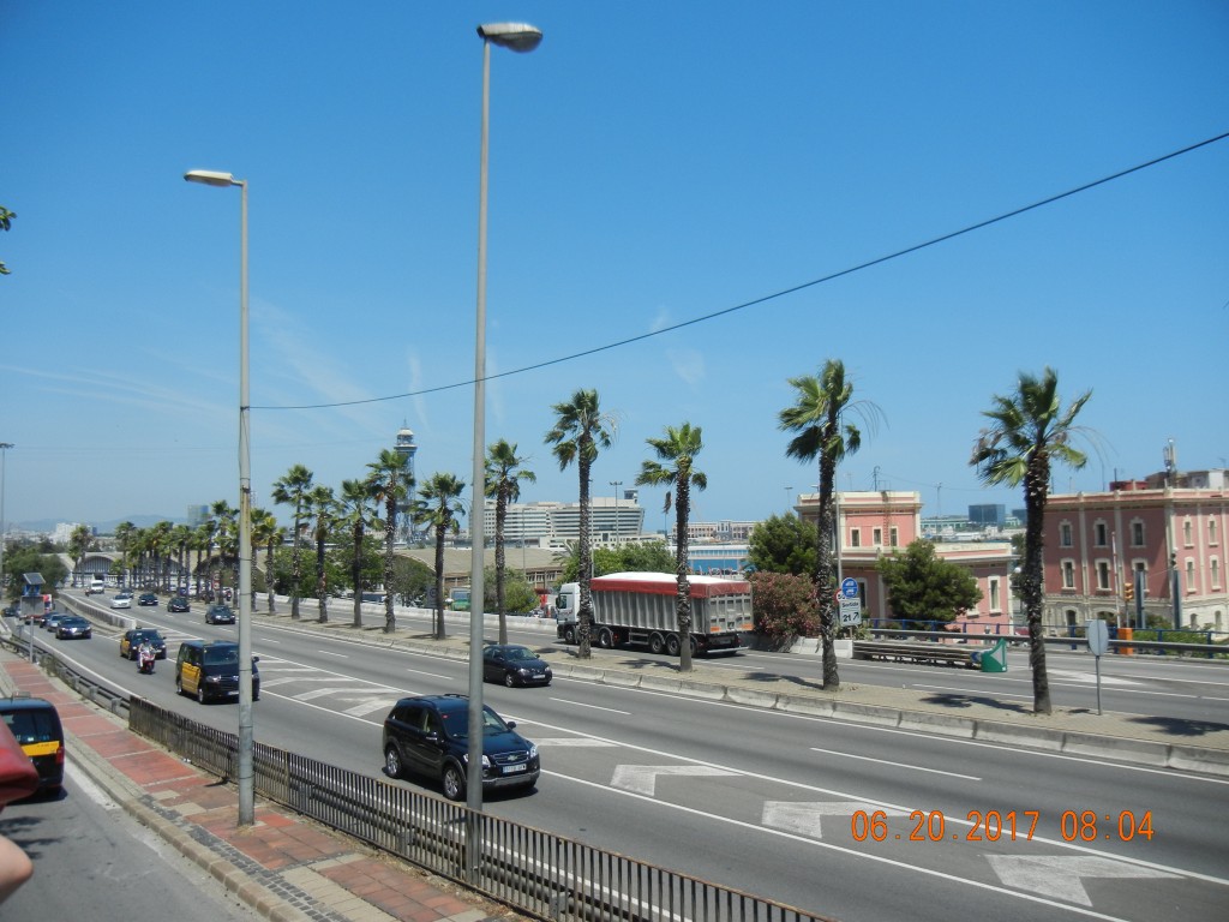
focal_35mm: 30
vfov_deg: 46.8
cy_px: 461
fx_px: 1065
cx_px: 614
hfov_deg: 60.0
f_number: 7
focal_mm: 5.4
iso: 160
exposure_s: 1/491
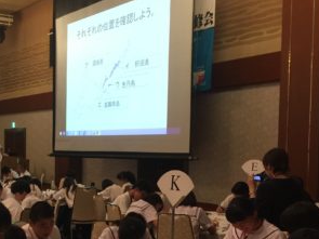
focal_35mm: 57
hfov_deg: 32.6
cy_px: 182
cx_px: 52
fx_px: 525
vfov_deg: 25.3
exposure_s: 1/15
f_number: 2.2
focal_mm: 4.15
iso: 100
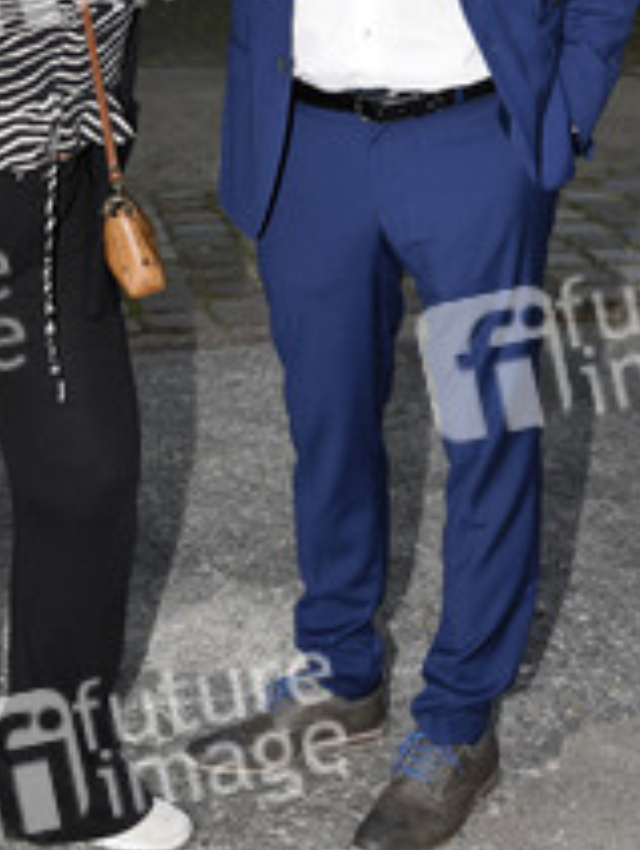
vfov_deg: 23.9
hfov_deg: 18.5
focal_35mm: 80
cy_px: 145
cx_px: 258
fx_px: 1966
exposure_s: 1/160
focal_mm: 44
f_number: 6.3
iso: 500
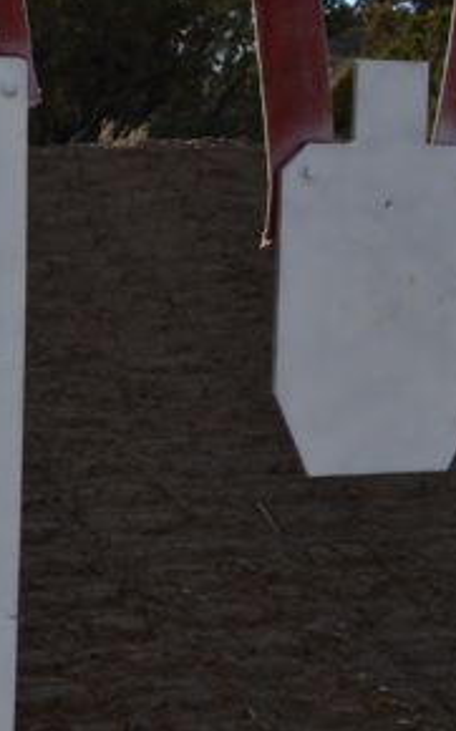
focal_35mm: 81
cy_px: 431
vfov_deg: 25.5
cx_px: -453
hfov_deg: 13.7
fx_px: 1612
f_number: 8
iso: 100
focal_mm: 20
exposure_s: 1/250
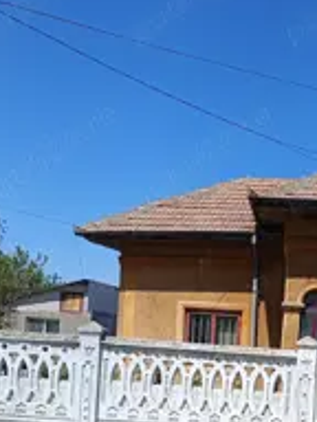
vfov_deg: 36.3
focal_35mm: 50
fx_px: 611
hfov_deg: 28.1
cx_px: 277
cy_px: 363
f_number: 1.88
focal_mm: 5.59
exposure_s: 1/1783
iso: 57
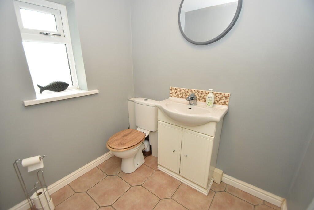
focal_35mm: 15
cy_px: 105
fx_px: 131
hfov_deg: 100.4
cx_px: 157
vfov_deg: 77.3
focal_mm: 10
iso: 900
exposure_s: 1/60
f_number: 3.5
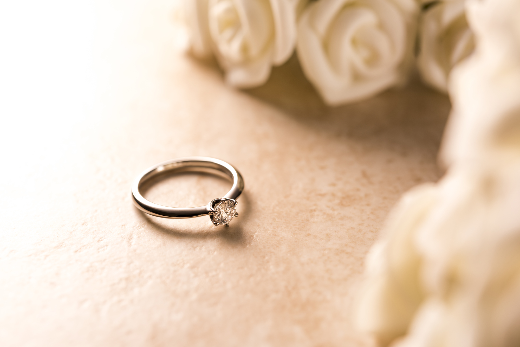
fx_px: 867
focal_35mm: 60
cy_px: 174
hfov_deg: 33.4
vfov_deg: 22.6
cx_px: 260
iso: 31
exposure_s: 1/100
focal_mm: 60
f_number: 8
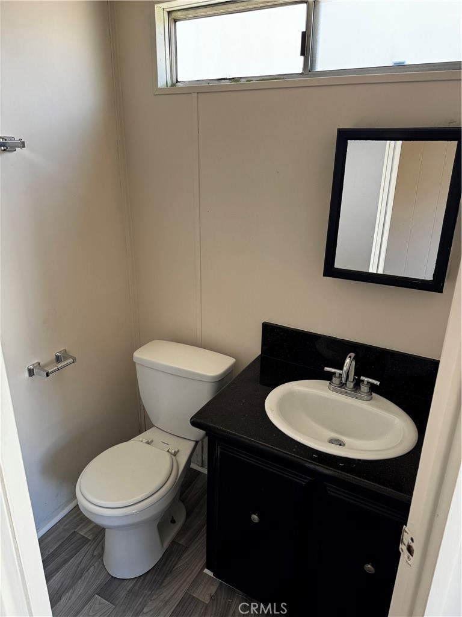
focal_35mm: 24
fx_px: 427
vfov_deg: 71.6
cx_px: 231
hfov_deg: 56.8
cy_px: 308
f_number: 1.78
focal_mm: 6.76
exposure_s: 1/121
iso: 100
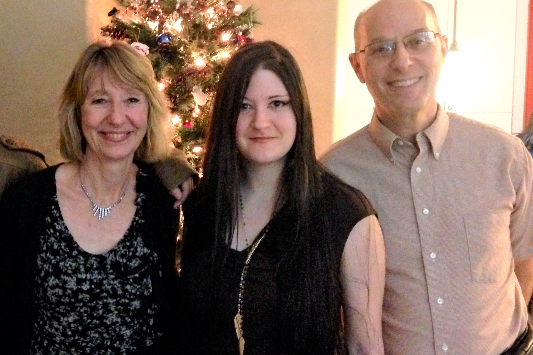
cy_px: 172
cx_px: 152
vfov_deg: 26.5
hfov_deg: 38.2
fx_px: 755
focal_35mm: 51
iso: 800
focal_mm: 4.12
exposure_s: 1/15
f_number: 2.4
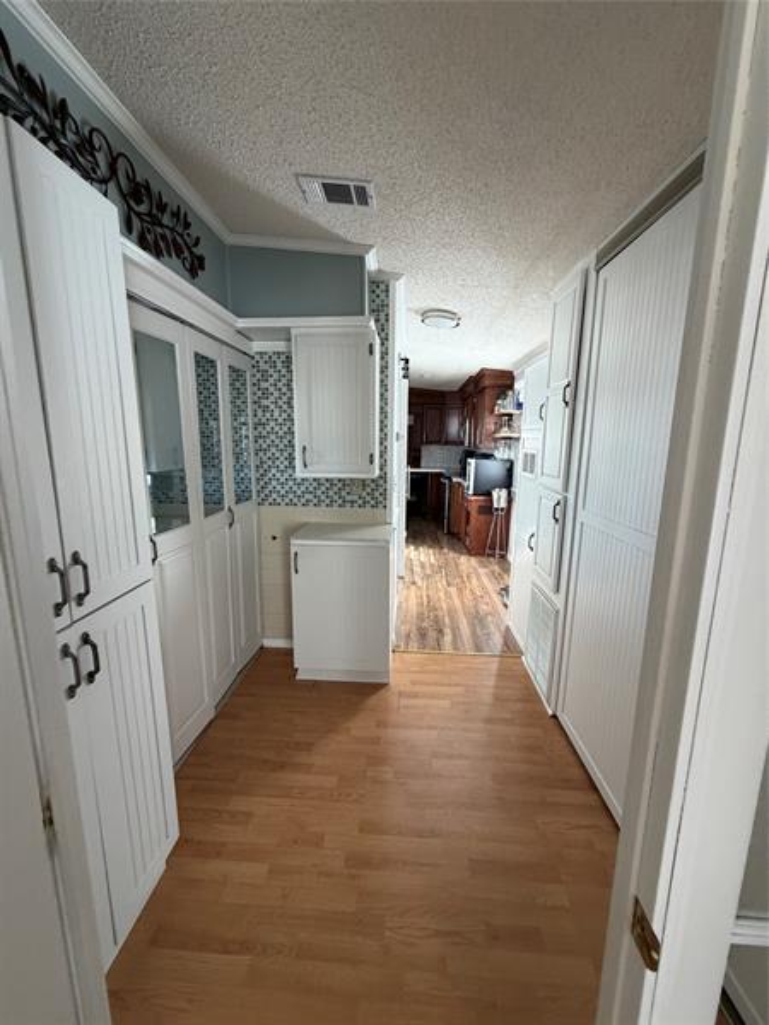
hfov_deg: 85.7
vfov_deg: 102.1
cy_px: 512
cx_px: 384
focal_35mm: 14
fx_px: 415
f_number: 2.2
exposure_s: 1/110
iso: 320
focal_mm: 2.22
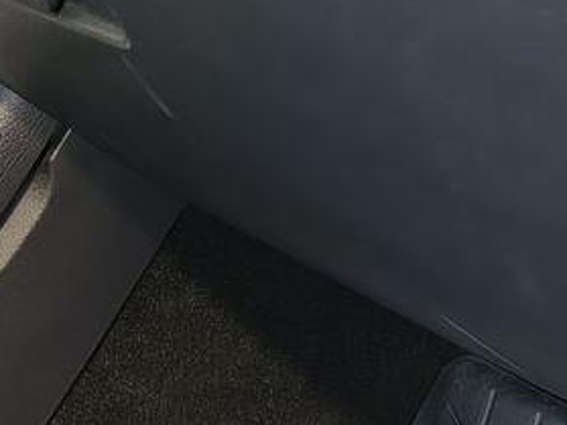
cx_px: 28
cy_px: 852
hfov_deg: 17.6
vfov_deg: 12.0
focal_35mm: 110
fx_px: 1801
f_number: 1.8
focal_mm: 5.56
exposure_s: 1/60
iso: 1084
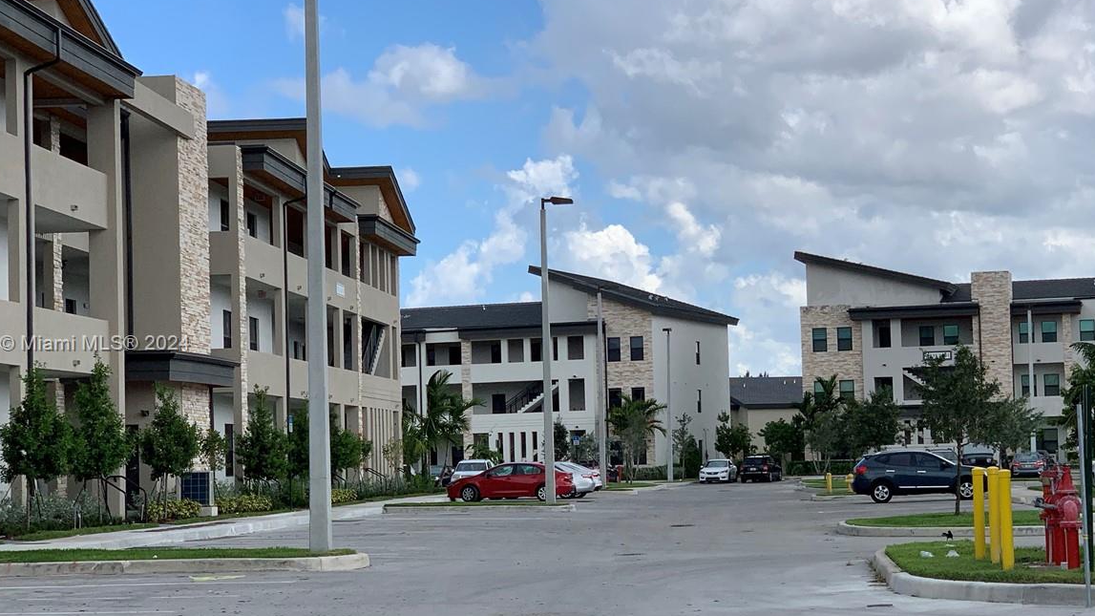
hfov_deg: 26.8
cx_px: 648
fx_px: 2294
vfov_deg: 15.3
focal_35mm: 79
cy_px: 345
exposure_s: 1/1199
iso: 16
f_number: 2.4
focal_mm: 6
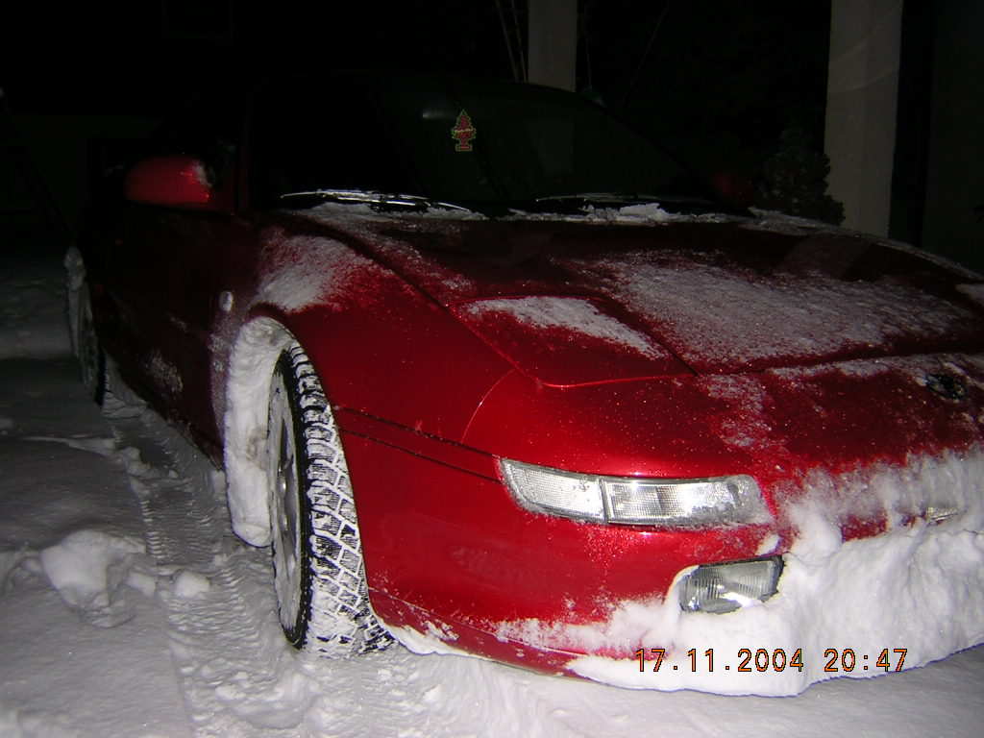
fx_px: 1023
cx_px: 492
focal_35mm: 36
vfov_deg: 39.7
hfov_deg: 51.4
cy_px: 369
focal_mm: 4.7
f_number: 2.6
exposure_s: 1/60.1
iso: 100
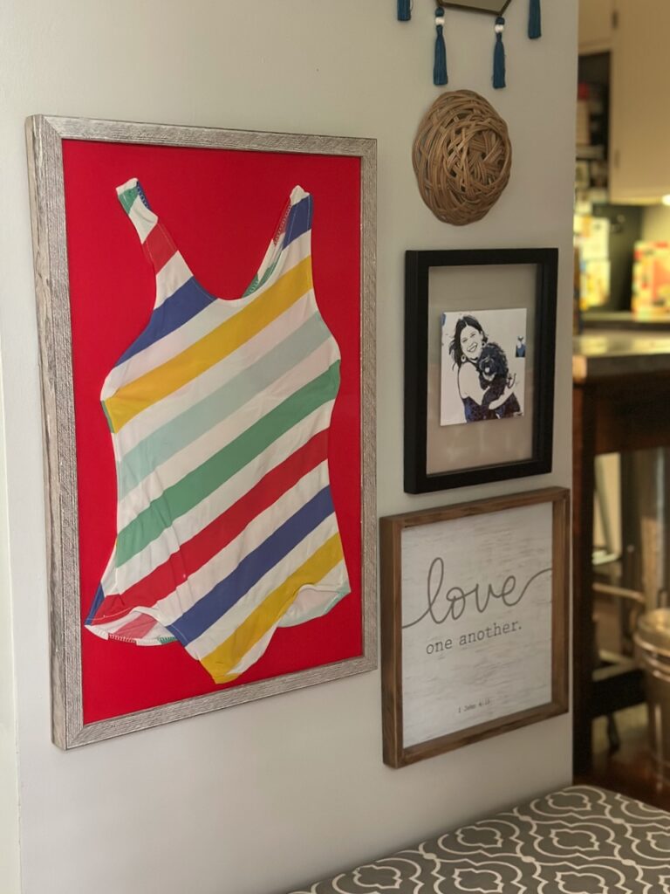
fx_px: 1239
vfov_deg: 39.7
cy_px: 447
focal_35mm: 48
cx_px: 335
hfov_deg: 30.3
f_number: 1.78
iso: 640
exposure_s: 1/40
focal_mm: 6.86
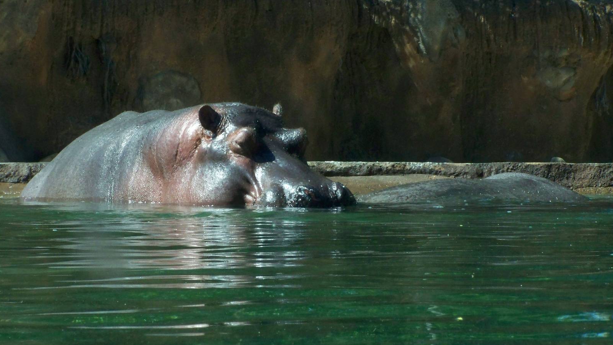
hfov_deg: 14.1
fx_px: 2487
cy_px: 175
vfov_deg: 7.9
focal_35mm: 153
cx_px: 306
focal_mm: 23.2
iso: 200
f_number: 8
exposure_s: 1/160
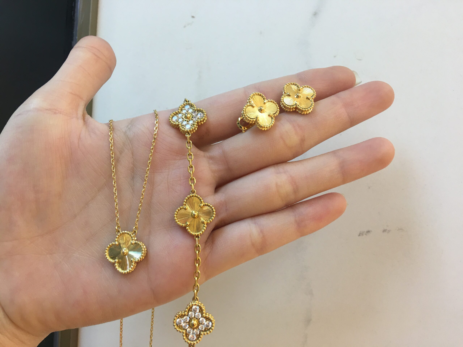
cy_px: 174
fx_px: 388
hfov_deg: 61.7
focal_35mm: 29
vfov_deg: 48.2
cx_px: 232
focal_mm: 4.15
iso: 40
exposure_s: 1/33
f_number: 2.2
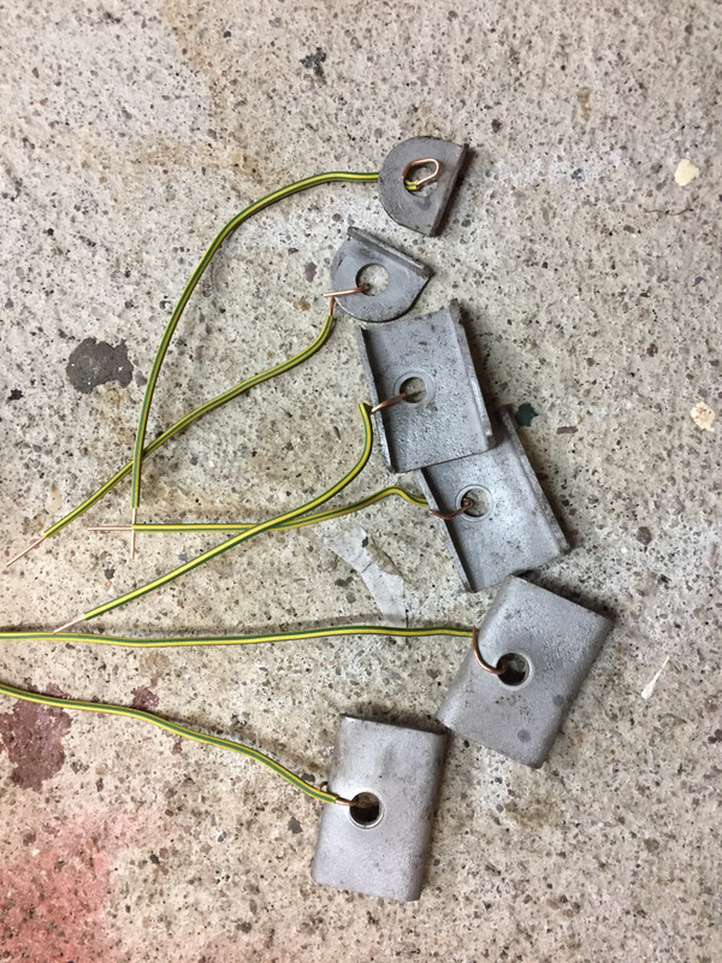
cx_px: 361
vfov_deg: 61.7
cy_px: 482
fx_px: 806
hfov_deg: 48.2
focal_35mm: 29
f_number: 2.2
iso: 250
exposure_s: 1/20
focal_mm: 4.15
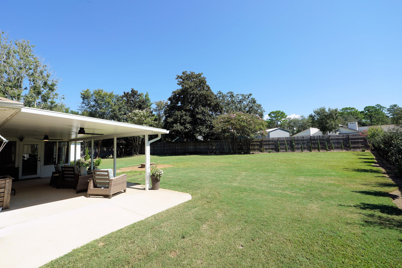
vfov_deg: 77.3
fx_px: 168
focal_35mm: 15
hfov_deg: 100.4
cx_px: 201
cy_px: 134
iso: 100
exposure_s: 1/200
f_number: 8
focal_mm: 10
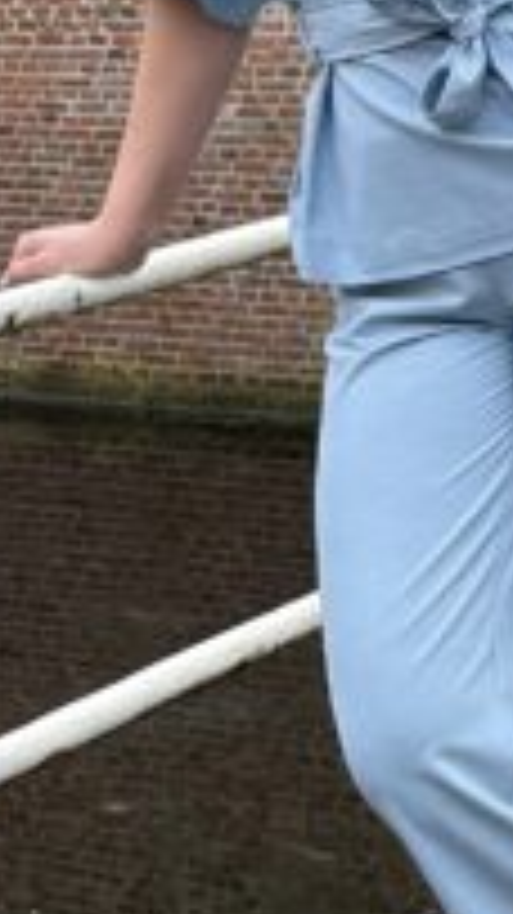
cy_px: 45
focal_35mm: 132
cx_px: 369
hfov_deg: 9.2
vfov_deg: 16.0
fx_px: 3196
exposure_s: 1/623
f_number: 1.78
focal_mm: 6.86
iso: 80
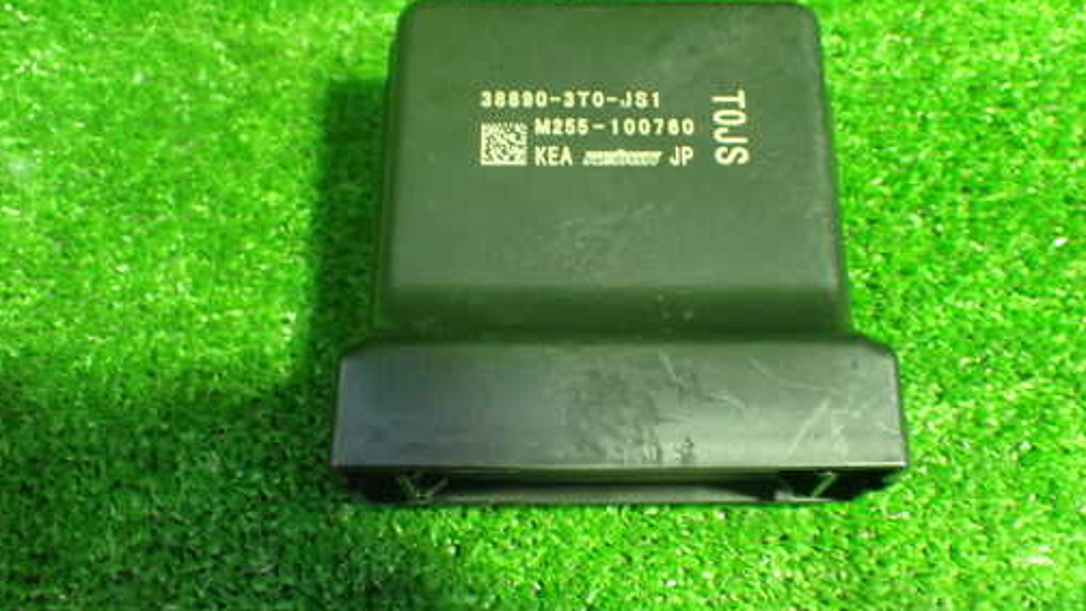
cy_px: 289
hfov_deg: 51.5
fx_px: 1123
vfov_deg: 30.4
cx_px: 598
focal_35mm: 39
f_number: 2.3
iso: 800
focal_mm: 5.4
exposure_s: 1/30
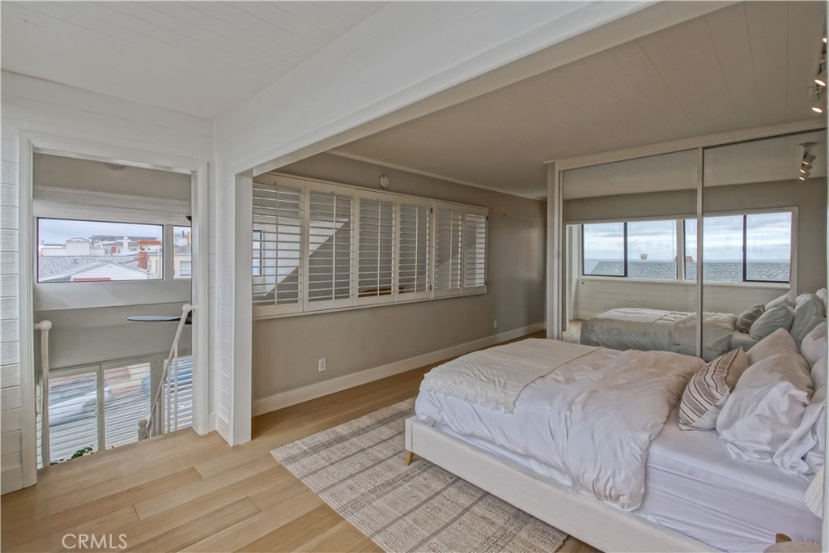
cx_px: 414
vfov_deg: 77.3
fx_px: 345
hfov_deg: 100.4
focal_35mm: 15
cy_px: 276
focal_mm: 10
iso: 200
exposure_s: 1/60
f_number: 8
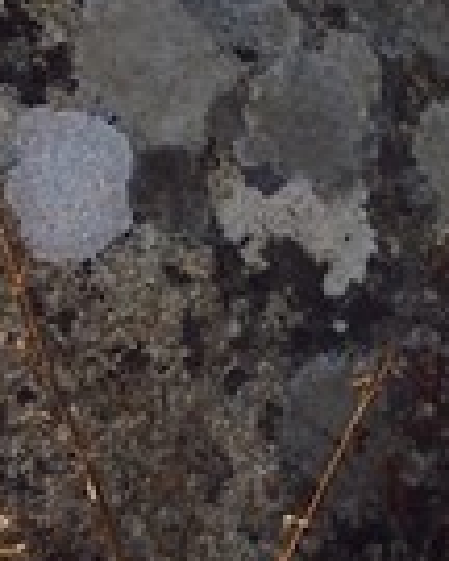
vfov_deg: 5.4
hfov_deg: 3.8
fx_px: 5897
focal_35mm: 355
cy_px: -237
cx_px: 2511
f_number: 11
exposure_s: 1/200
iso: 200
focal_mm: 32
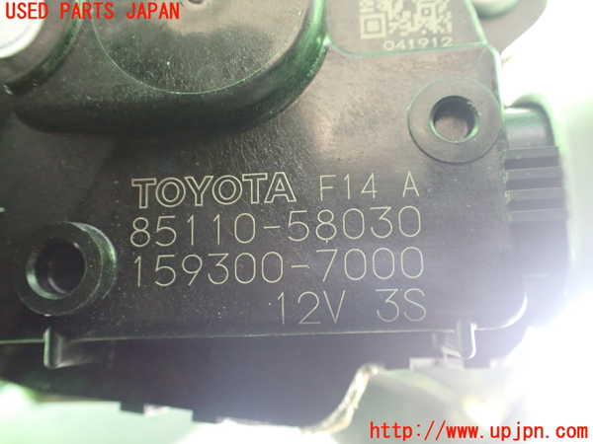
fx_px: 514
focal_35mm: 30
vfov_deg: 46.8
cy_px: 222
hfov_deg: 60.0
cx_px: 296
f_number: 2.3
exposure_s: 1/40
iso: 800
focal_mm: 5.4
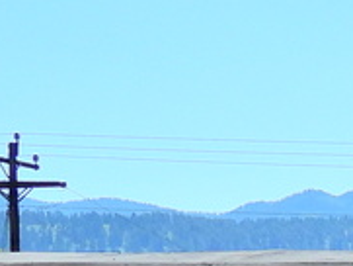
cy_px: 604
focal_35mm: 233
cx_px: 973
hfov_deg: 7.6
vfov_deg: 6.1
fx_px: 2378
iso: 100
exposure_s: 1/1250
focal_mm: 5.9
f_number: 3.2
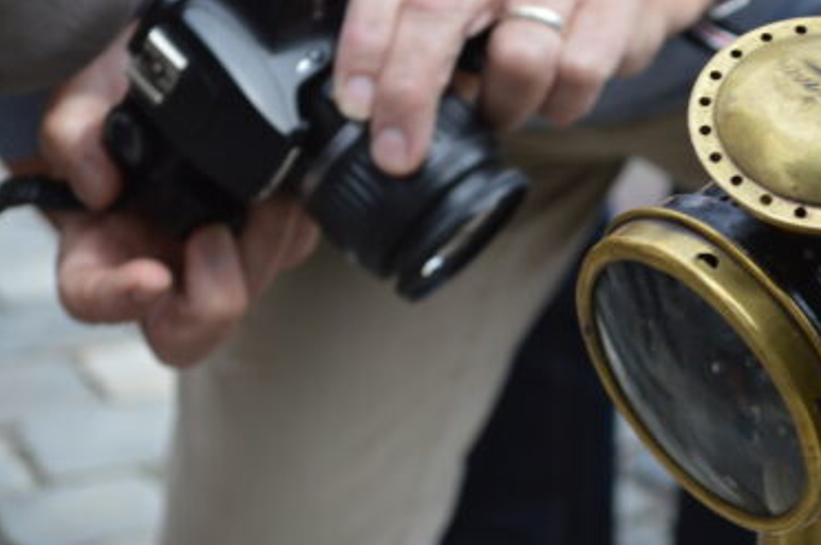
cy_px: 215
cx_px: 500
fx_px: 2956
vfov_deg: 10.5
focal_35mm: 130
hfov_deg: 15.8
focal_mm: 55
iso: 100
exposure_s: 1/125
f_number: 5.6
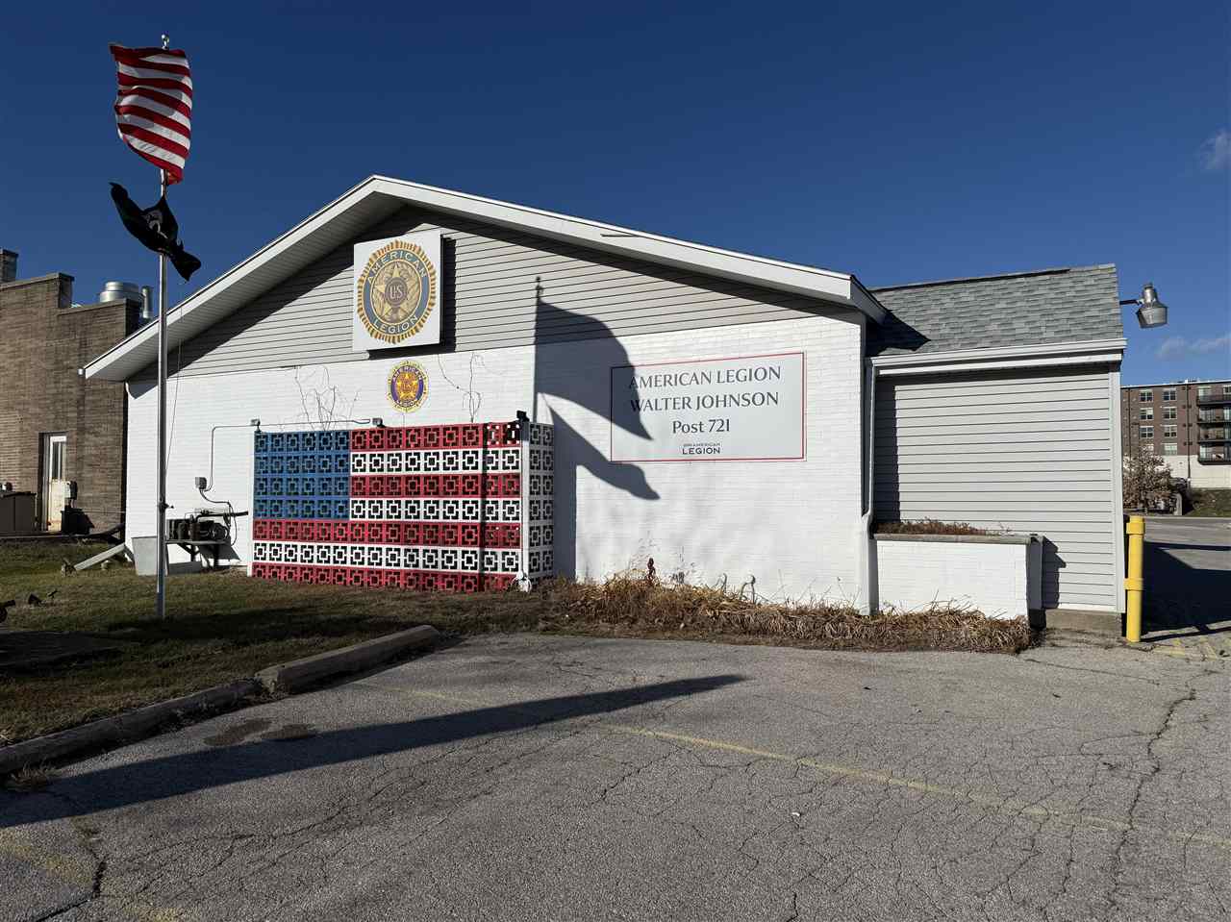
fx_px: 853
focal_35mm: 24
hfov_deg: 71.6
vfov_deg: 56.8
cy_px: 461
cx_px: 616
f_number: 1.78
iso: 80
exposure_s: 1/14286
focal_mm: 6.76
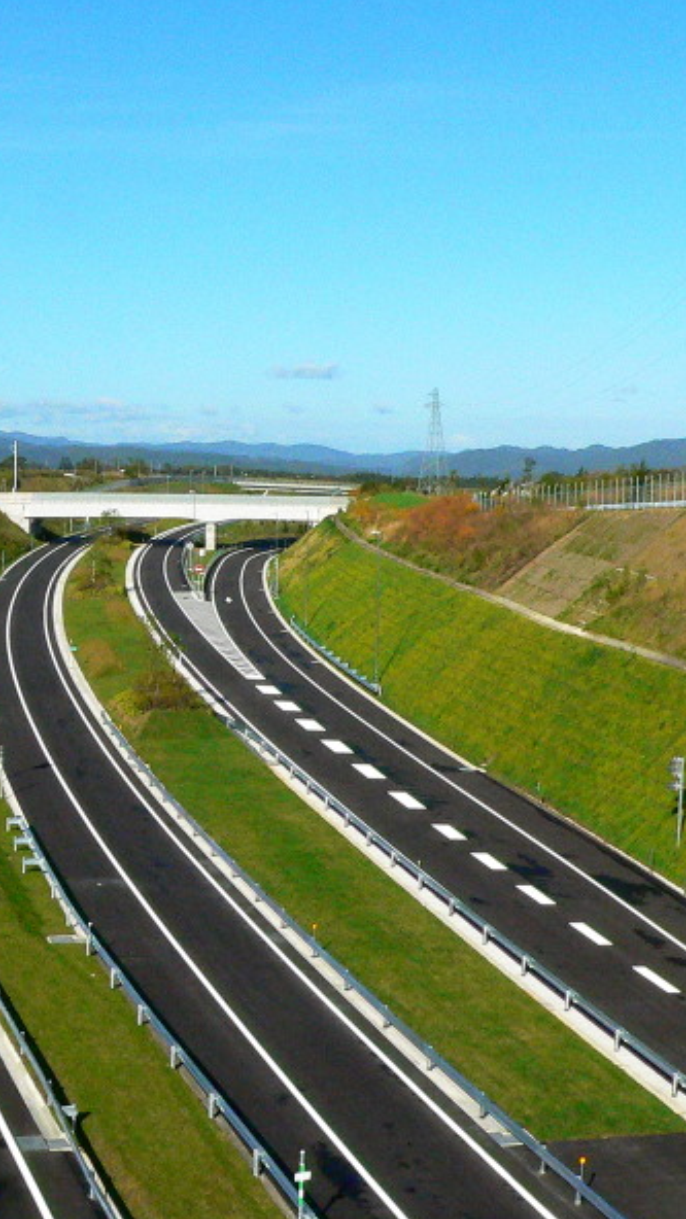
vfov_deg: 39.2
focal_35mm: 53
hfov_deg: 22.2
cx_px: 101
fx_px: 1714
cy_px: 610
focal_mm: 6
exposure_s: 1/1000
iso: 400
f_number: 8
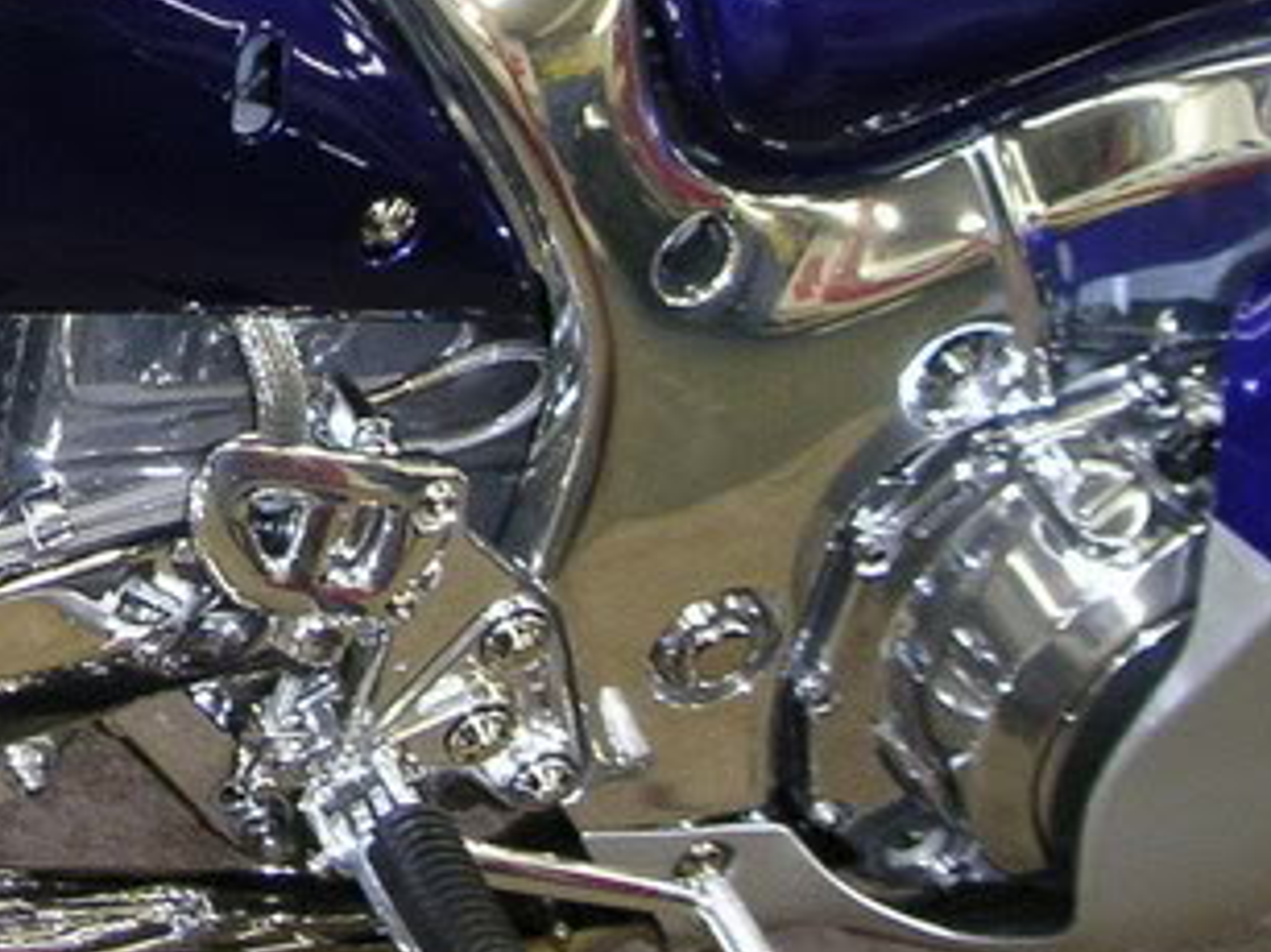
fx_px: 3927
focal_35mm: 107
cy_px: -41
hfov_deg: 17.2
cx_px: -402
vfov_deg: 13.6
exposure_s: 1/45
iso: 160
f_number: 2.8
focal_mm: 6
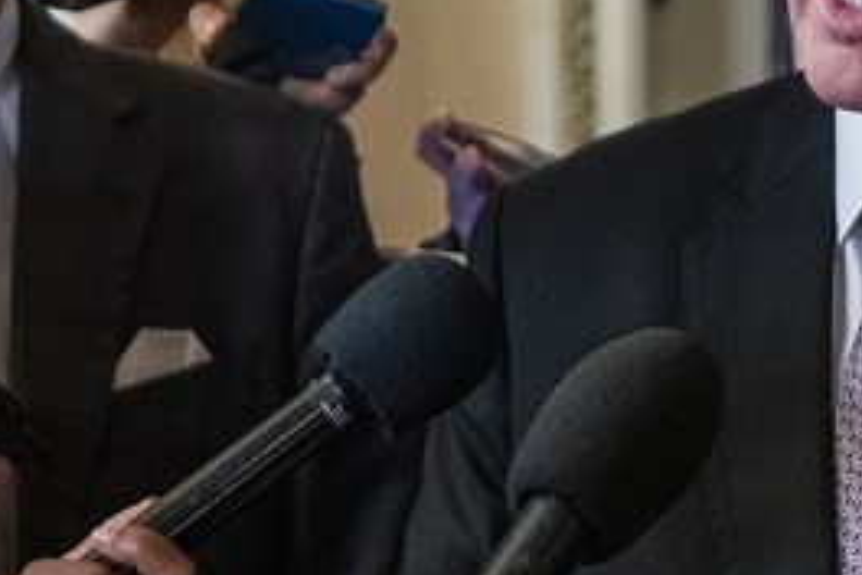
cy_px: 421
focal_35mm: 129
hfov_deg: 15.8
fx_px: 3089
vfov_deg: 10.6
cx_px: 725
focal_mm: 34
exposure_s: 1/320
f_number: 2.8
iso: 6400
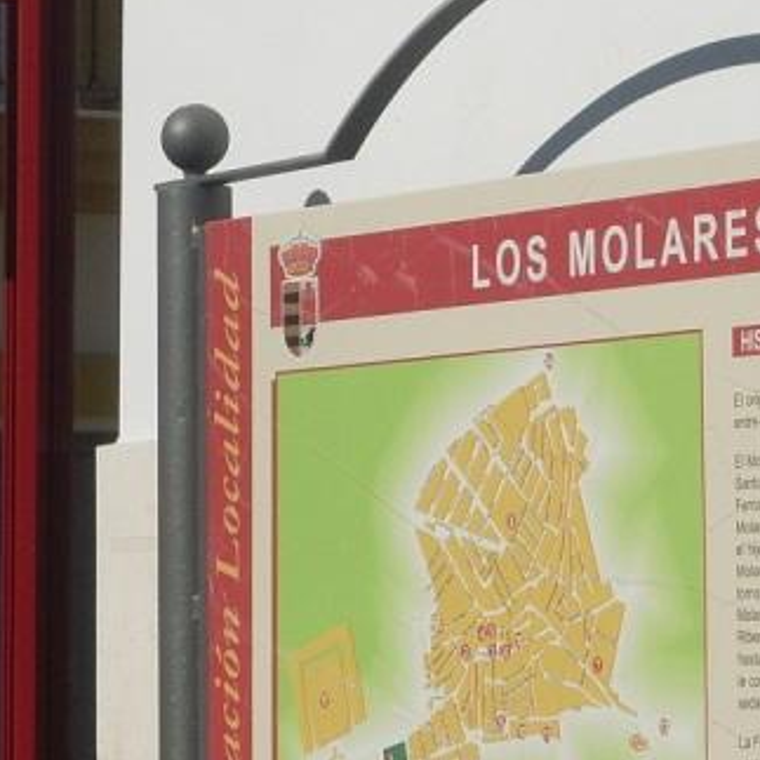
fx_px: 5639
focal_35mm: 227
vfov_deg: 7.7
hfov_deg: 7.7
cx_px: 355
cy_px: 273
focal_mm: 13.5
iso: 80
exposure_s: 1/350
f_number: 11.3
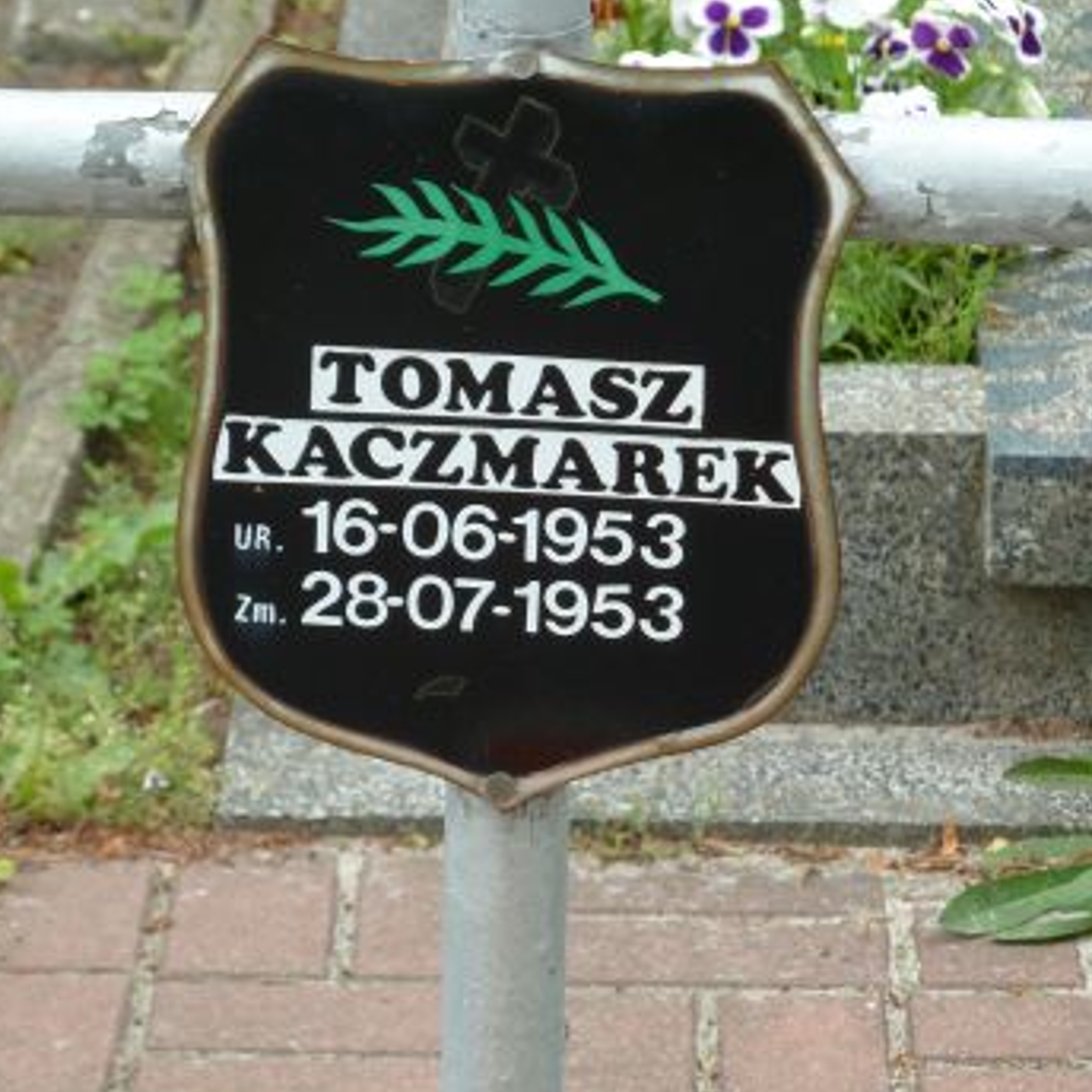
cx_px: 552
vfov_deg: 9.0
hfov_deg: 9.0
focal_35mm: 195
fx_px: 6960
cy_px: 543
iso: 80
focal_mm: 25.9
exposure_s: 1/100
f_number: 4.5
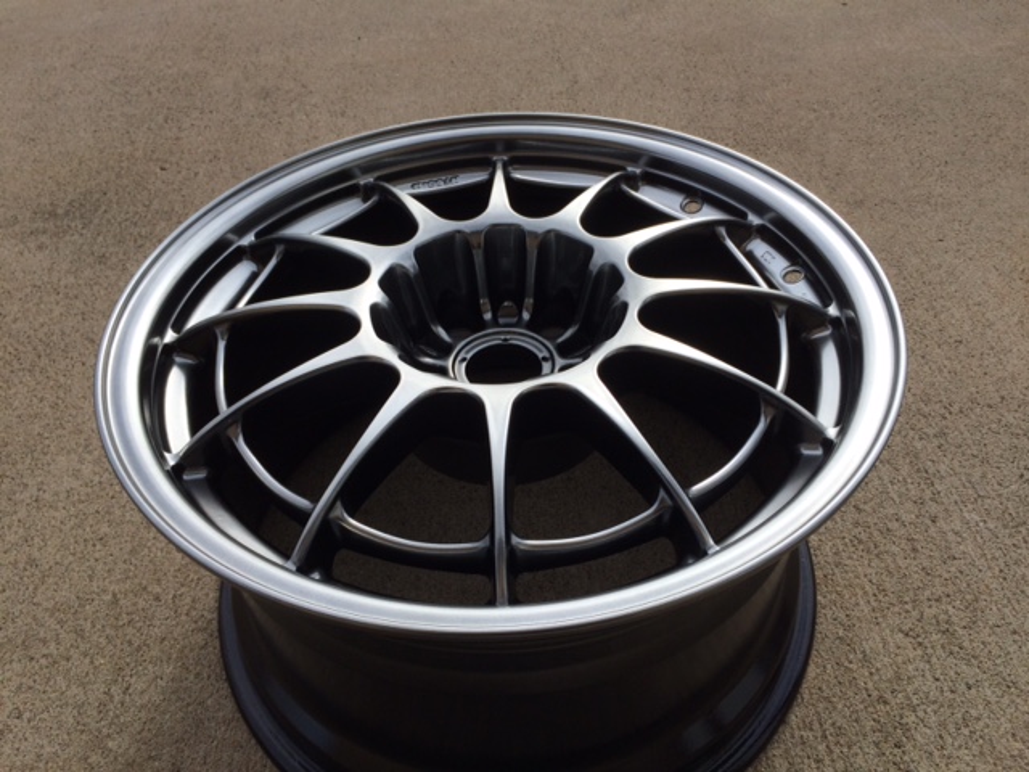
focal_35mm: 29
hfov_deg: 61.7
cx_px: 514
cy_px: 386
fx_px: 862
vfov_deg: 48.2
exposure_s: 1/2053
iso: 32
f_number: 2.2
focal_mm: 4.15
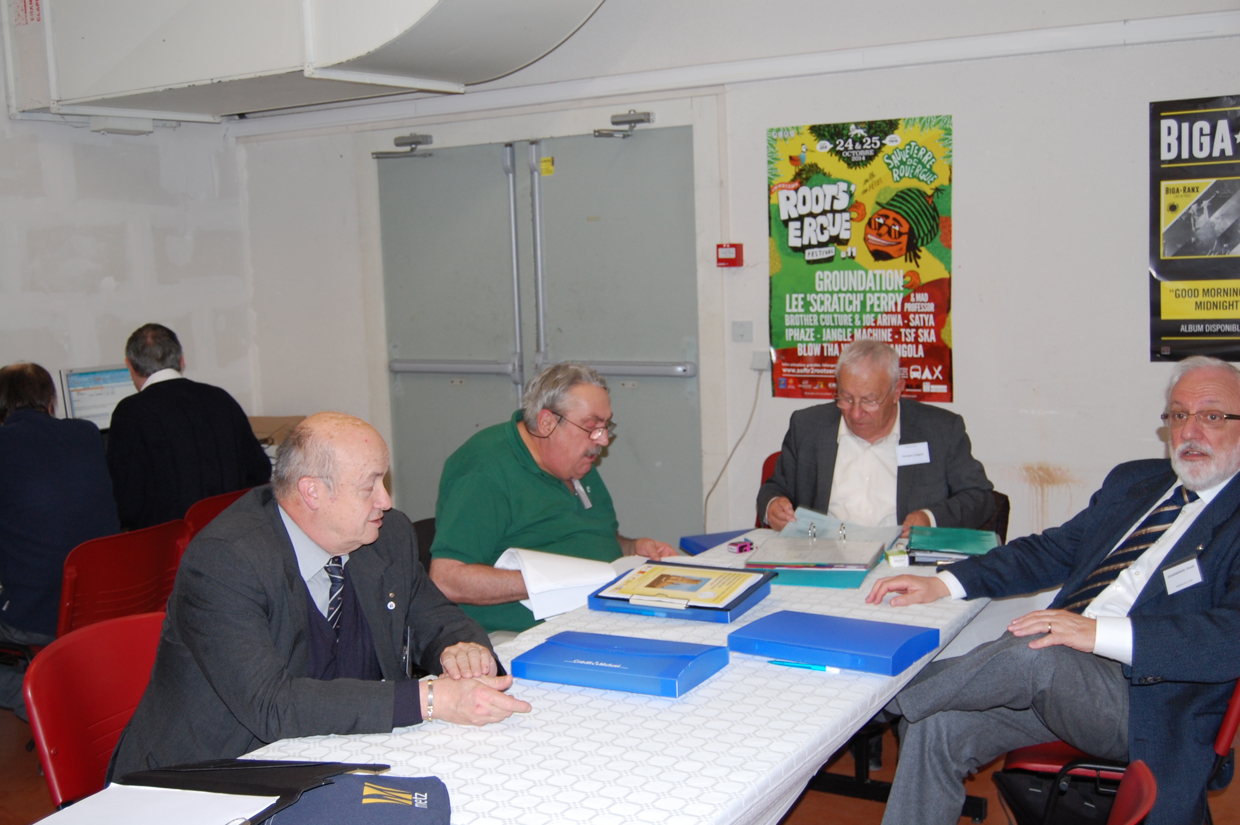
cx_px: 620
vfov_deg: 34.1
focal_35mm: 39
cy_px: 412
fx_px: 1342
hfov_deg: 49.6
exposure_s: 1/60
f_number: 4
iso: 400
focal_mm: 26
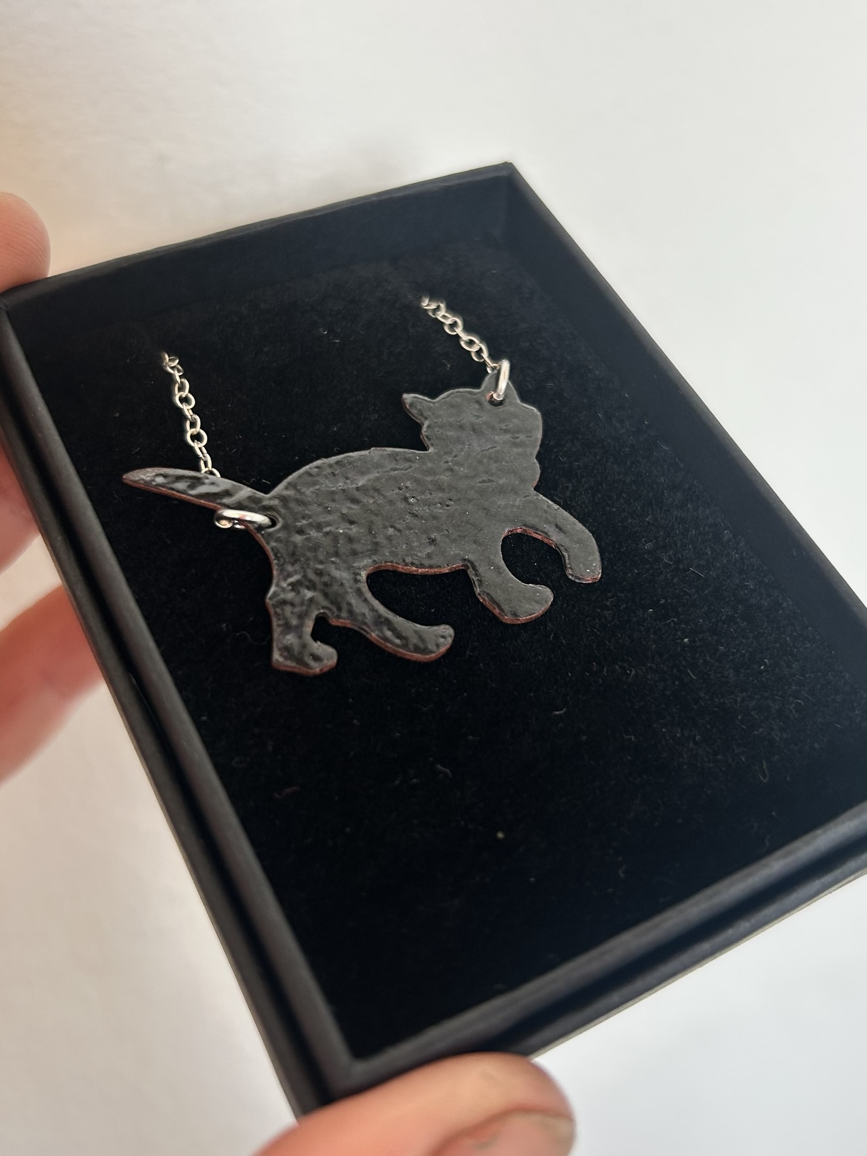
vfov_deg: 67.3
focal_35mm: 26
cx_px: 434
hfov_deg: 53.1
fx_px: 868
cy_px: 578
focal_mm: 5.7
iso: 40
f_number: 1.5
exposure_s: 1/121
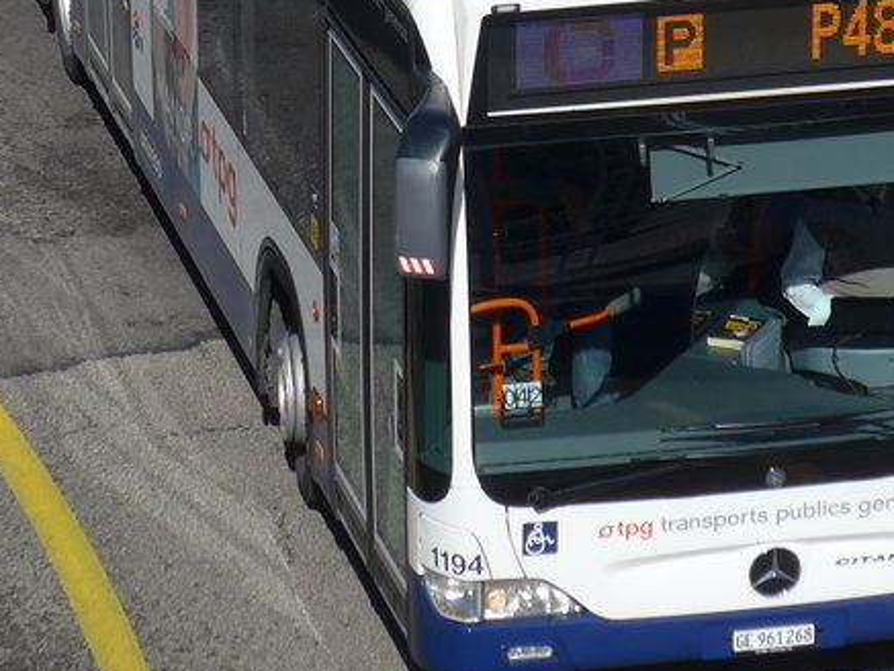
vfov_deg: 7.3
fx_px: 5244
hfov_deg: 9.7
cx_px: 395
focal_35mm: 203
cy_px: -115
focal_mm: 15
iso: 80
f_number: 4.2
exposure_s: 1/1300
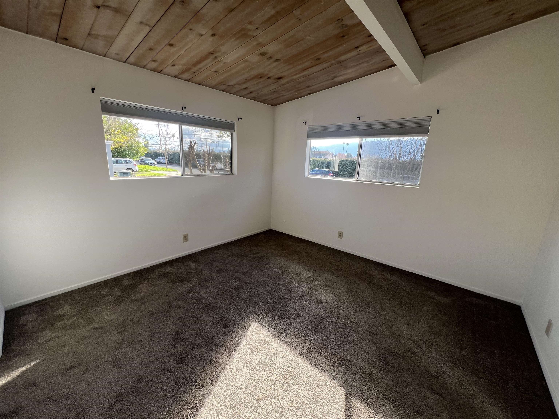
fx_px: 210
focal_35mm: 13
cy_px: 210
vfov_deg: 89.9
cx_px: 280
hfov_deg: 106.2
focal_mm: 1.57
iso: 32
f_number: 1.8
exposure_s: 1/122
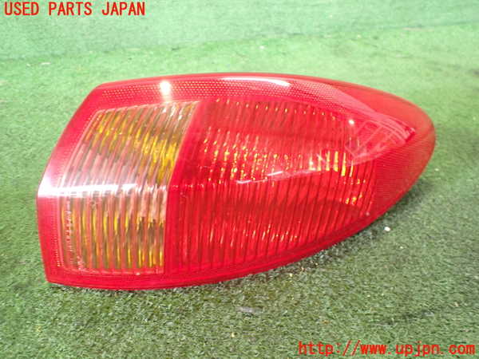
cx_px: 240
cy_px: 180
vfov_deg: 46.8
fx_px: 415
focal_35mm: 30
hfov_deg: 60.0
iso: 1000
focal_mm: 5.4
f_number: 2.3
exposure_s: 1/30
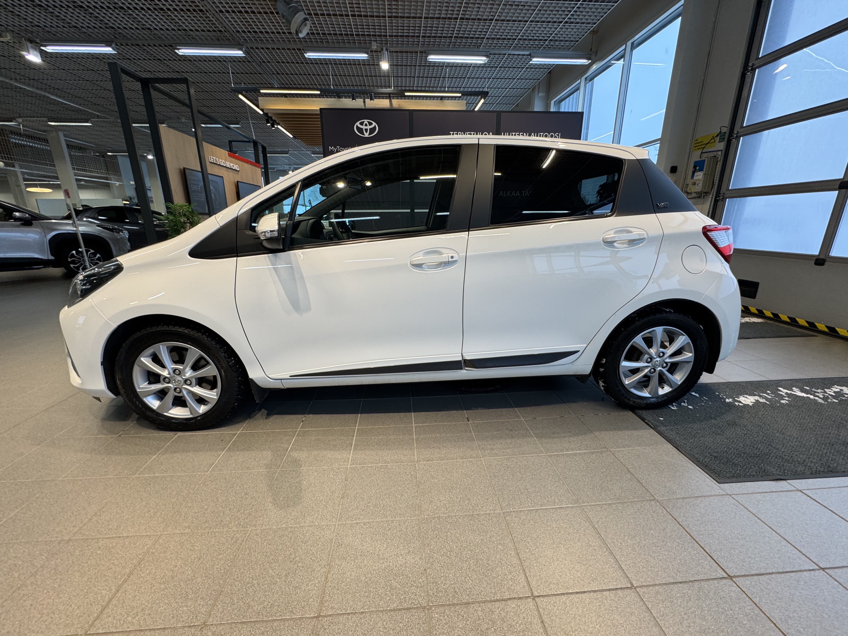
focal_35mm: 14
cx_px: 424
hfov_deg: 102.1
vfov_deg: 85.7
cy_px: 318
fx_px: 343
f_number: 2.2
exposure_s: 1/100
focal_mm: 2.22
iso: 50
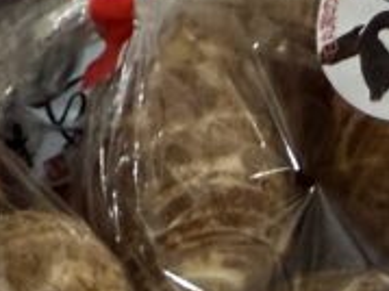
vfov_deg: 9.8
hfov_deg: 14.0
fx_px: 1449
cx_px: -252
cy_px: 749
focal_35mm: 129
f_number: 2.2
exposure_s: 1/60
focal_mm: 2.22
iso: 400
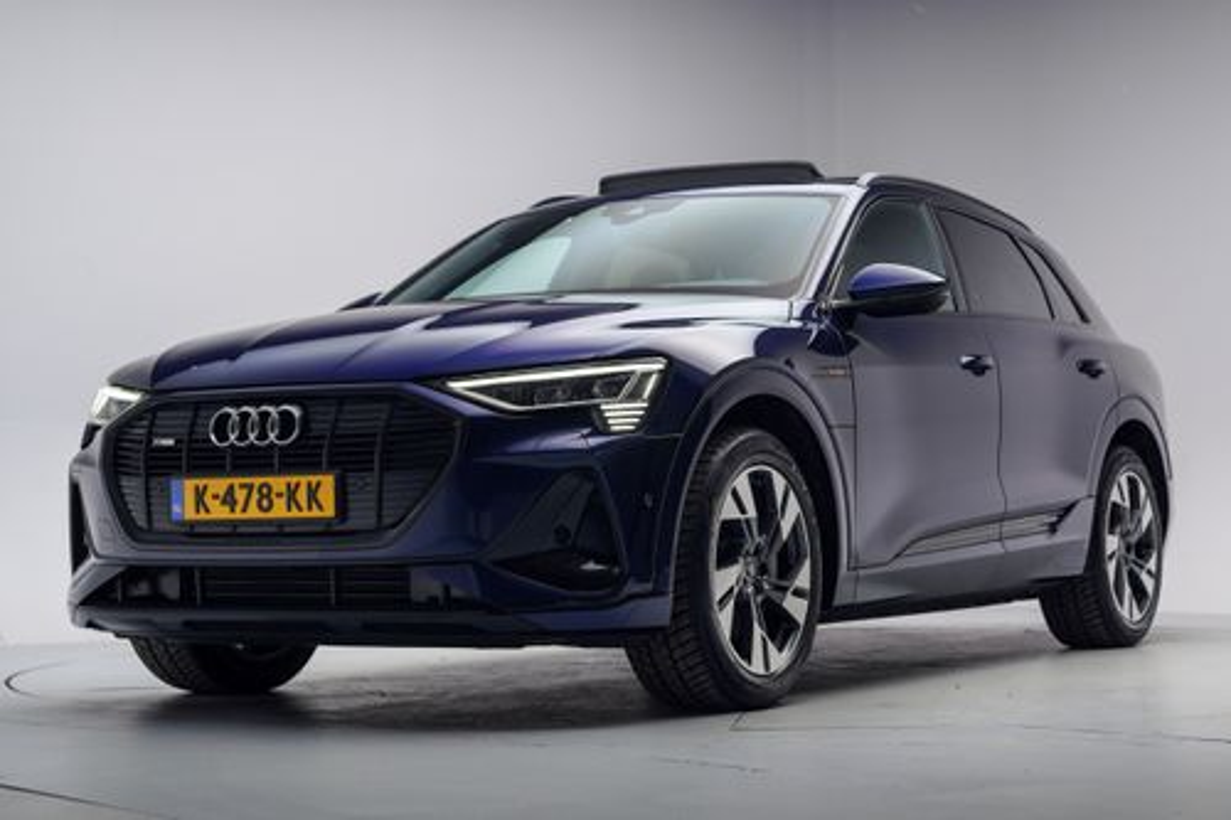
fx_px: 1709
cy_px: 410
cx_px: 616
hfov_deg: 39.6
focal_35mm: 50
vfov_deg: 27.0
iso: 100
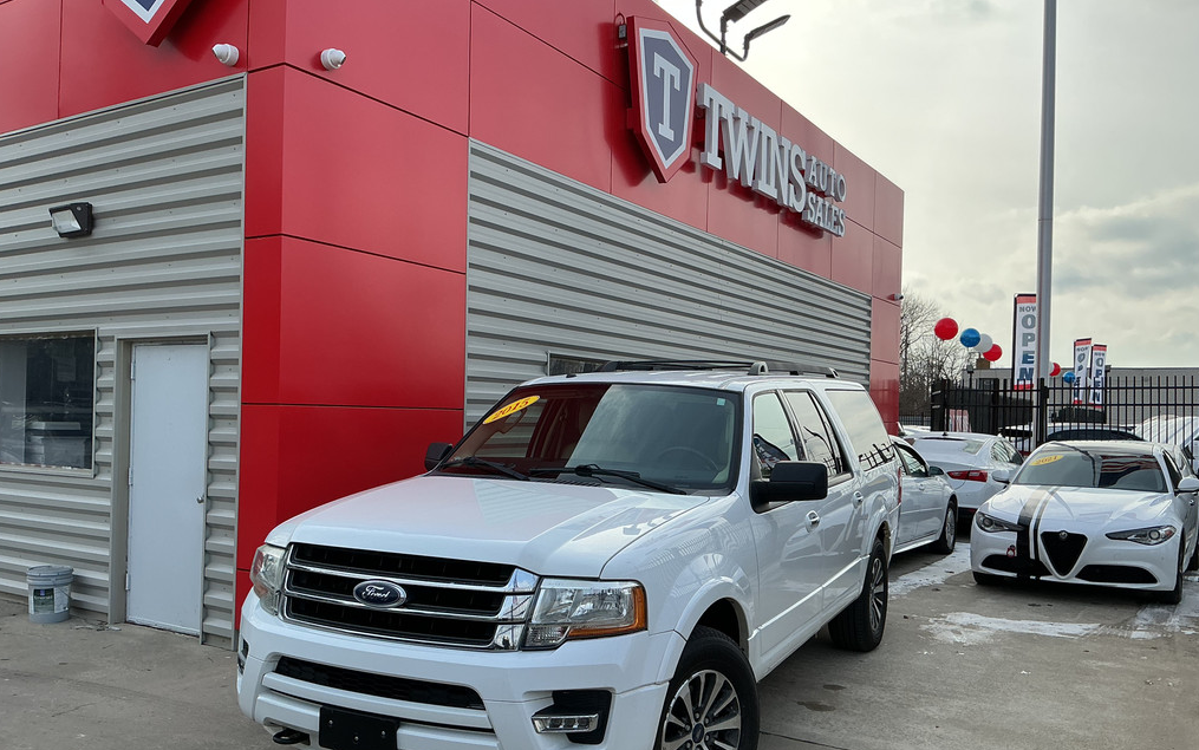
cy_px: 415
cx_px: 598
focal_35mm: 31
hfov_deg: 61.2
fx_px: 1013
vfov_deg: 40.6
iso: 25
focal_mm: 3
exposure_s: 1/770
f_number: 1.8
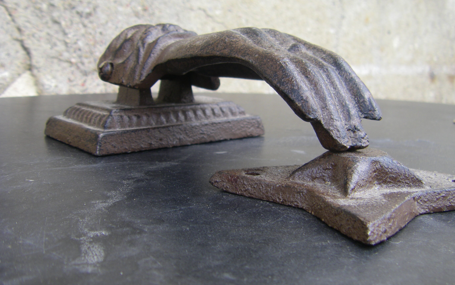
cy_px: 128
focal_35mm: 48
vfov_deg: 26.9
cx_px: 252
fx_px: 595
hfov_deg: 41.8
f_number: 3.5
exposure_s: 1/100
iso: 64
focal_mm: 6.3
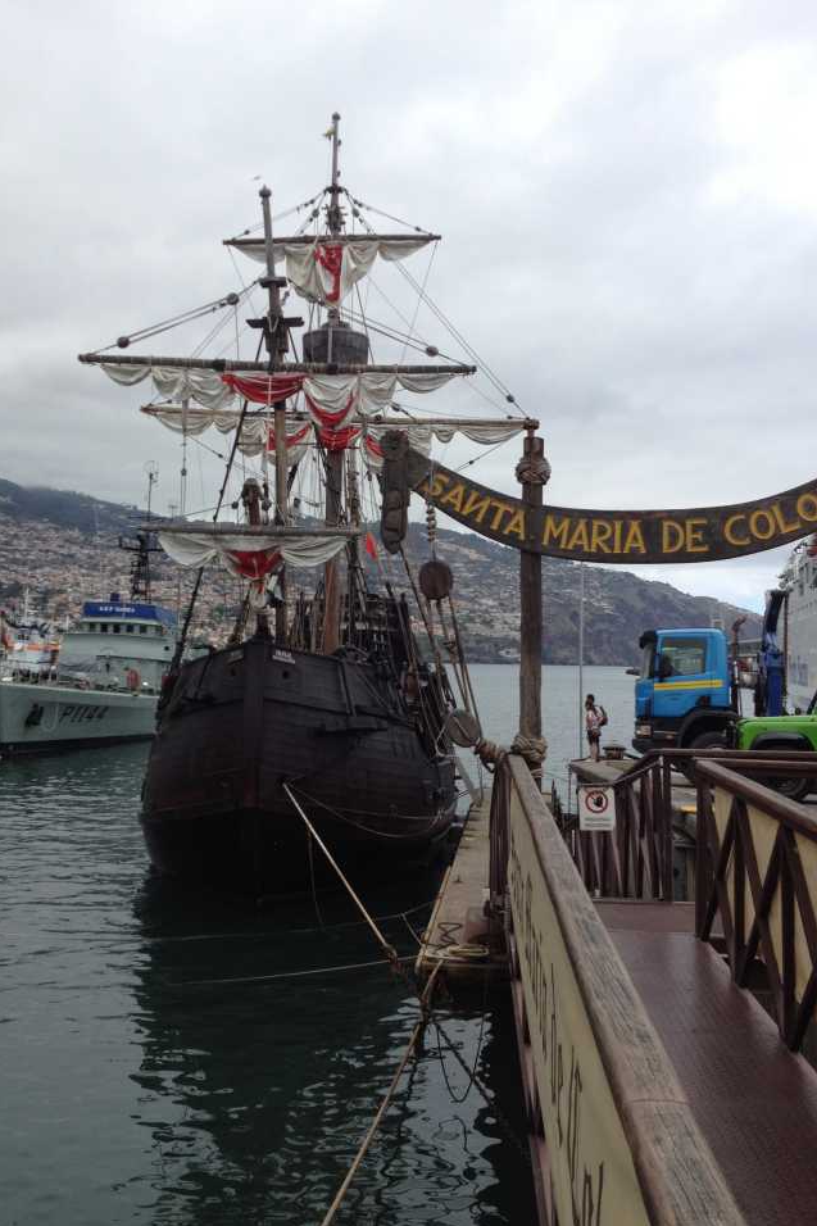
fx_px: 1328
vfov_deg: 49.6
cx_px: 408
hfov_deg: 34.2
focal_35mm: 39
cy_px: 614
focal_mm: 4.28
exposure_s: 1/1062
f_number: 2.4
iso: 64
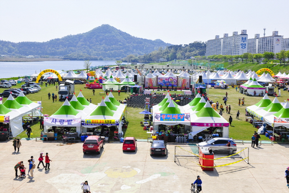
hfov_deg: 41.1
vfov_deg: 28.1
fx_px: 385
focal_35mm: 48
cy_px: 96
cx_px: 144
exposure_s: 1/640
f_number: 10
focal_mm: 48
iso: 400
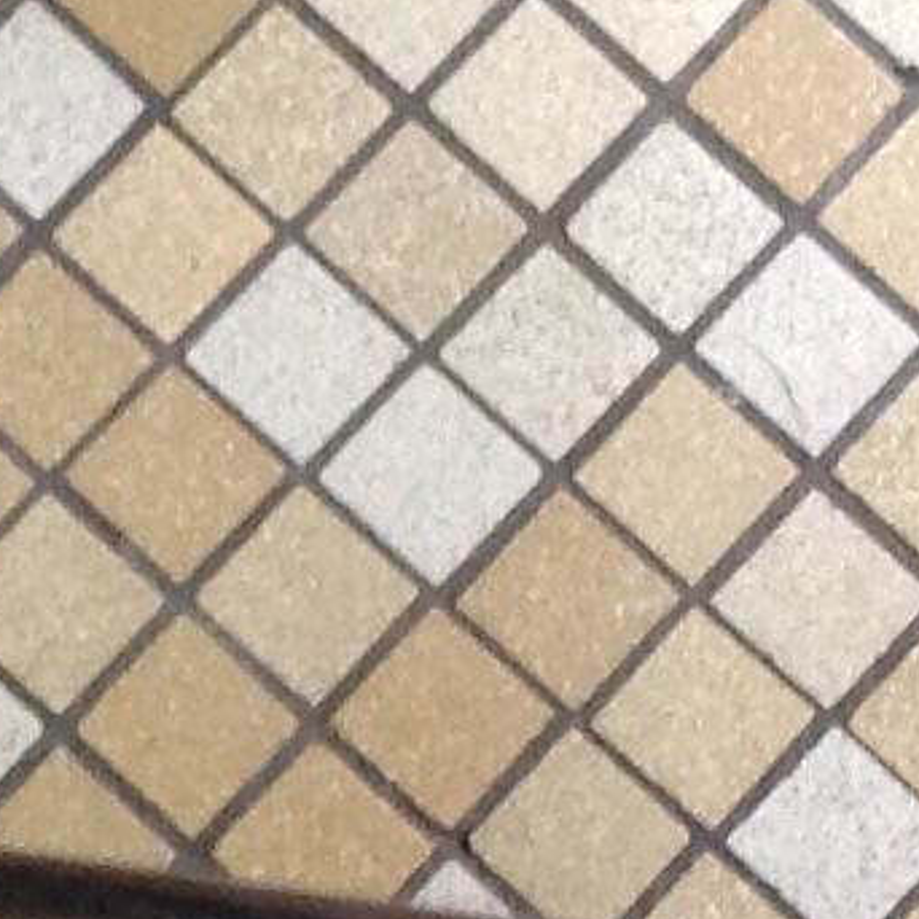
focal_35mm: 234
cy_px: 806
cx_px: -1201
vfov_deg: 7.5
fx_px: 7028
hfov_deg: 7.1
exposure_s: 1/15
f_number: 2.4
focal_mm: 4.28
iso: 125
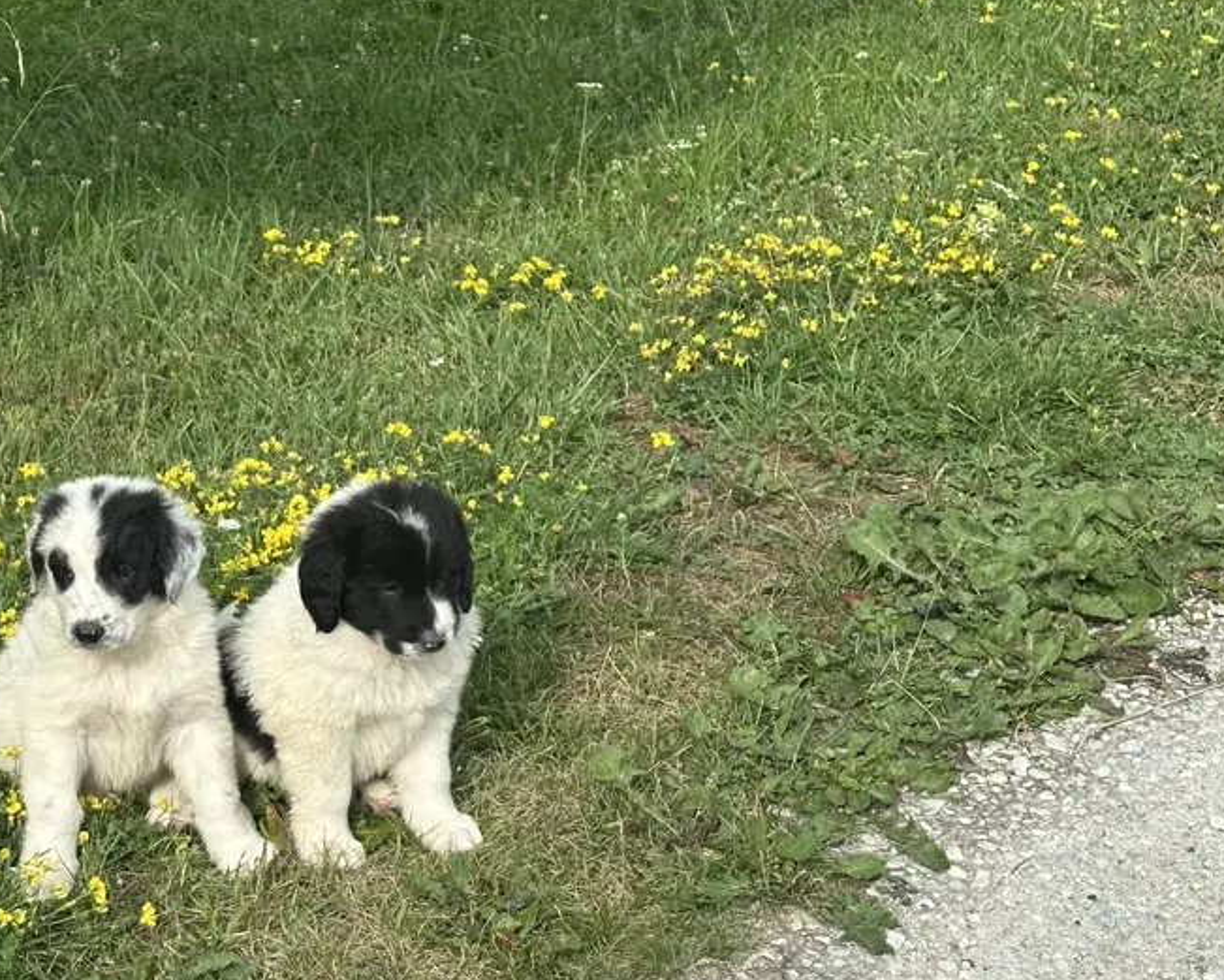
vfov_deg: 21.2
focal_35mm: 72
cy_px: 608
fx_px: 2609
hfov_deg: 26.1
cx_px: 338
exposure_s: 1/1497
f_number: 1.78
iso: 64
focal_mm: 6.86
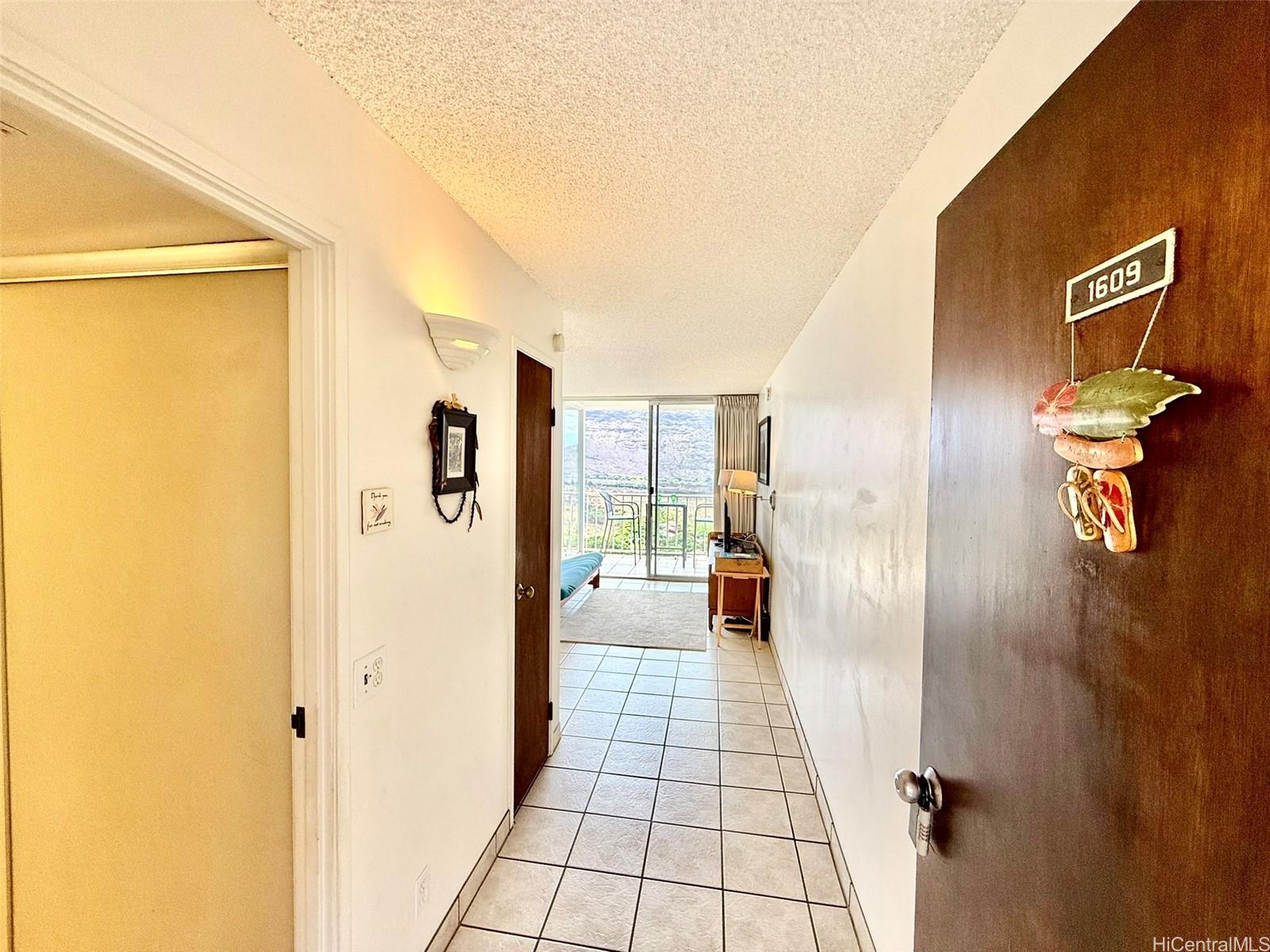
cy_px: 476
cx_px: 635
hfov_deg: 102.1
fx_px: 514
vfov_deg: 85.7
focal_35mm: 14
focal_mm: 2.22
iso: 50
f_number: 2.2
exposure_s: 1/156
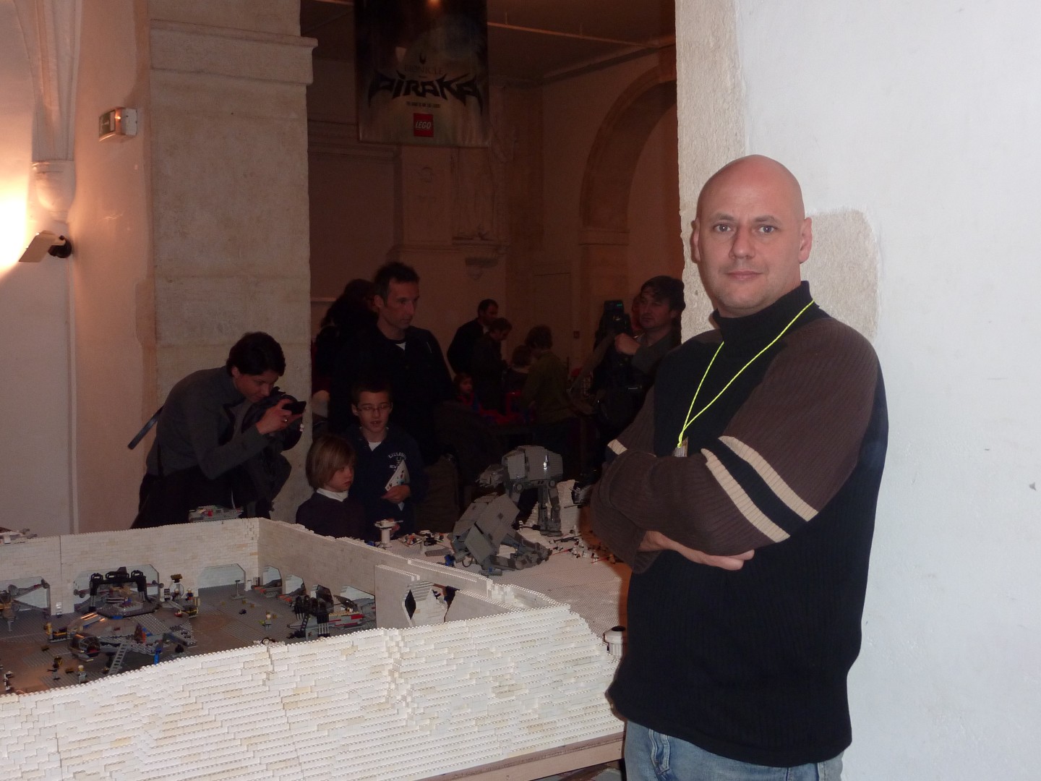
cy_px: 390
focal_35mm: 40
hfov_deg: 46.8
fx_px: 1203
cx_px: 520
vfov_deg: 36.0
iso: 200
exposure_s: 1/60
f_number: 3.6
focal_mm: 6.5
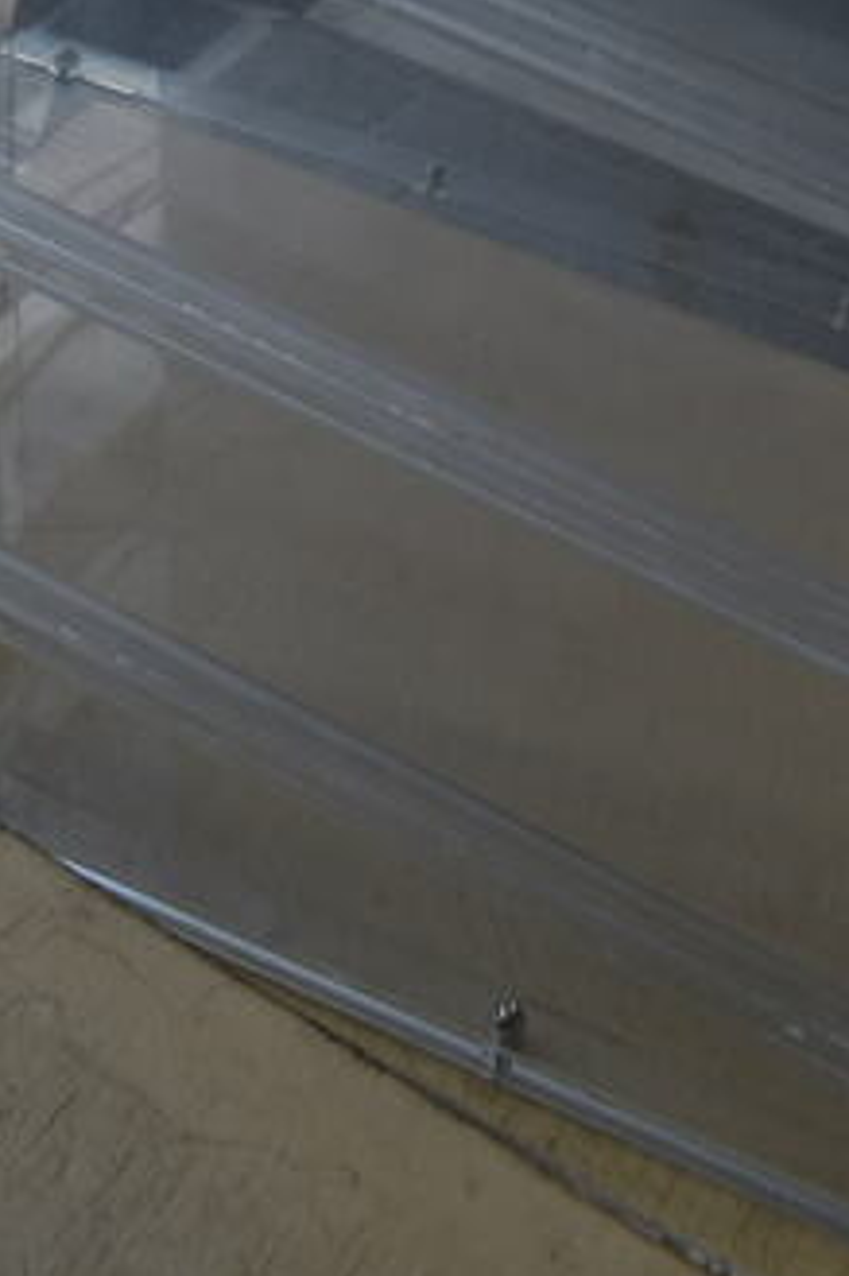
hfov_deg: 18.1
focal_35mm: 75
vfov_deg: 23.5
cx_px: 306
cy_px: -440
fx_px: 2656
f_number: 5.6
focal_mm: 18
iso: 100
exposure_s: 1/125
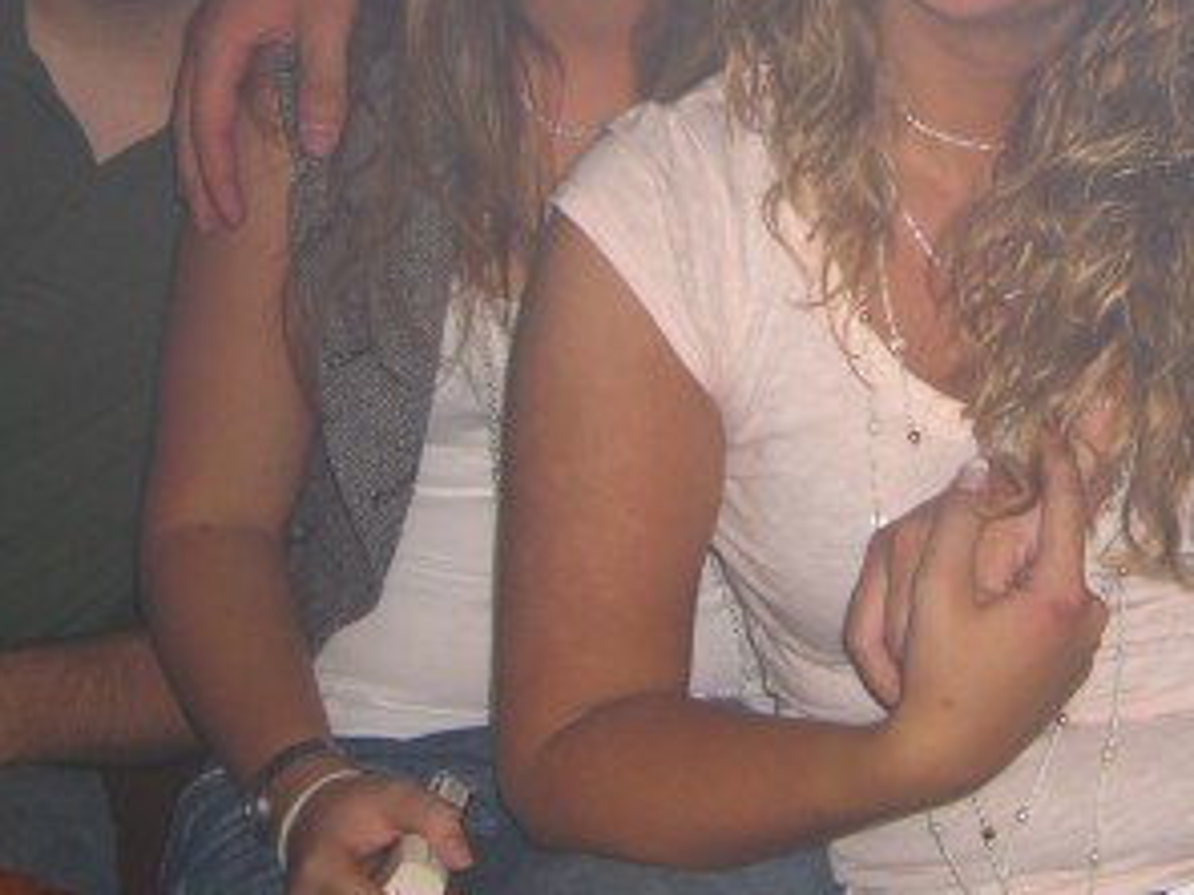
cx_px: 887
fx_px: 2656
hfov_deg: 25.1
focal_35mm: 77
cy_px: 93
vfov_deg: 18.8
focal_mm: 7.9
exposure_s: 1/60
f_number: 2.8
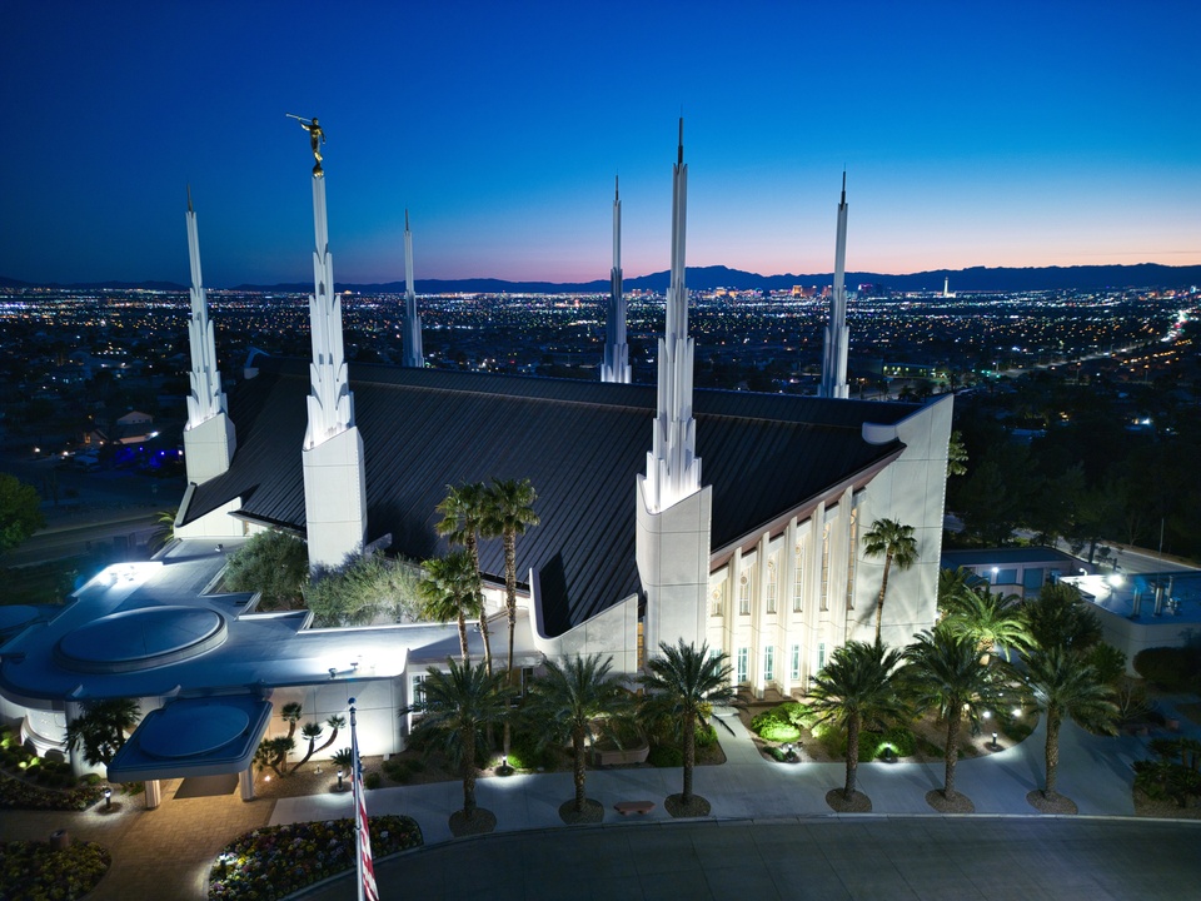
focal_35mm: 24
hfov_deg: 71.6
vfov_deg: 56.8
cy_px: 450
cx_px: 600
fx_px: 833
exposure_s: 1/4
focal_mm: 6.72
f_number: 1.7
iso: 100
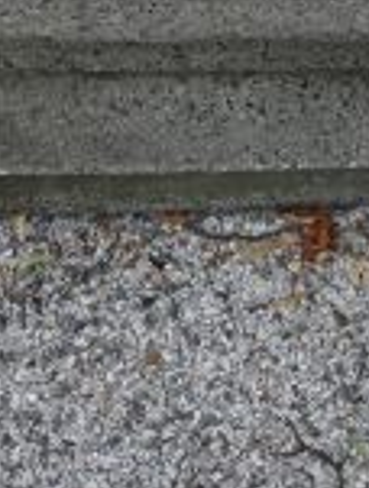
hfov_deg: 13.4
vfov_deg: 16.0
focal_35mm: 111
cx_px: 214
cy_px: -268
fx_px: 1571
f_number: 3.6
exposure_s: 1/125
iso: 100
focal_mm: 7.4
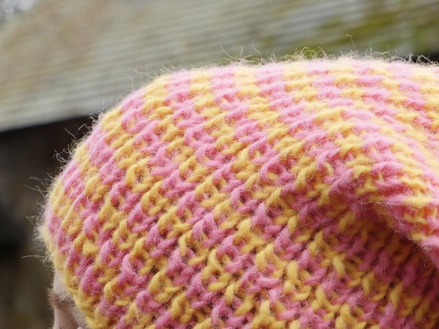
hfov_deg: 15.4
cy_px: 389
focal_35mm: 128
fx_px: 1624
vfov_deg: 11.4
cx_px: 174
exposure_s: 1/160
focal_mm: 26
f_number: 4
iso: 800
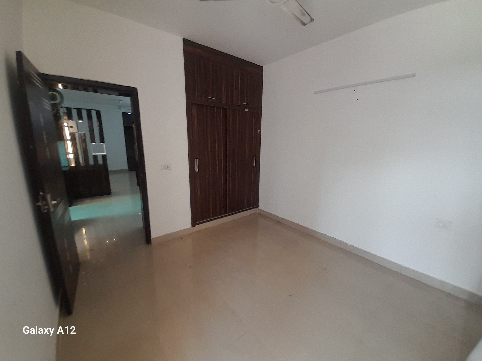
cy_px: 180
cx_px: 241
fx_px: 181
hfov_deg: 106.2
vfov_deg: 89.9
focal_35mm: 13
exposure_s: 1/50
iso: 80
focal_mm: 1.13
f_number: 2.2
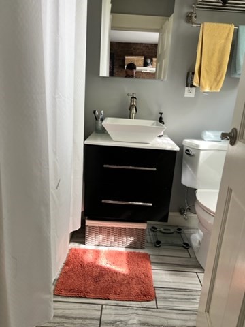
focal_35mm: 26
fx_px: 245
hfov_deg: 53.1
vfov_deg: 67.3
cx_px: 122
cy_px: 164
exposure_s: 1/120
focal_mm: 5.7
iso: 64
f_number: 1.5
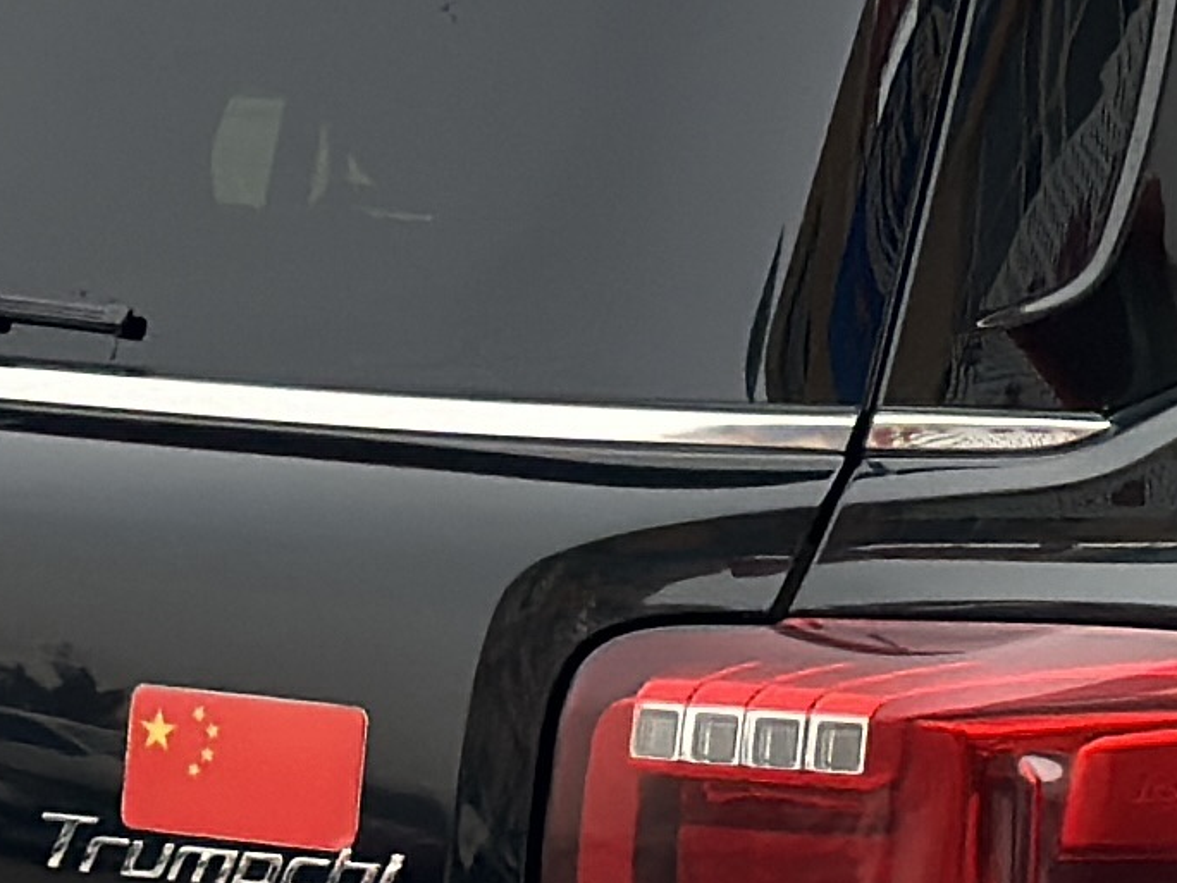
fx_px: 9622
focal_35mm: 283
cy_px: 356
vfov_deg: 5.3
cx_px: 1325
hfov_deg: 7.0
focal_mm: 6.86
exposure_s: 1/1992
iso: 100
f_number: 1.78
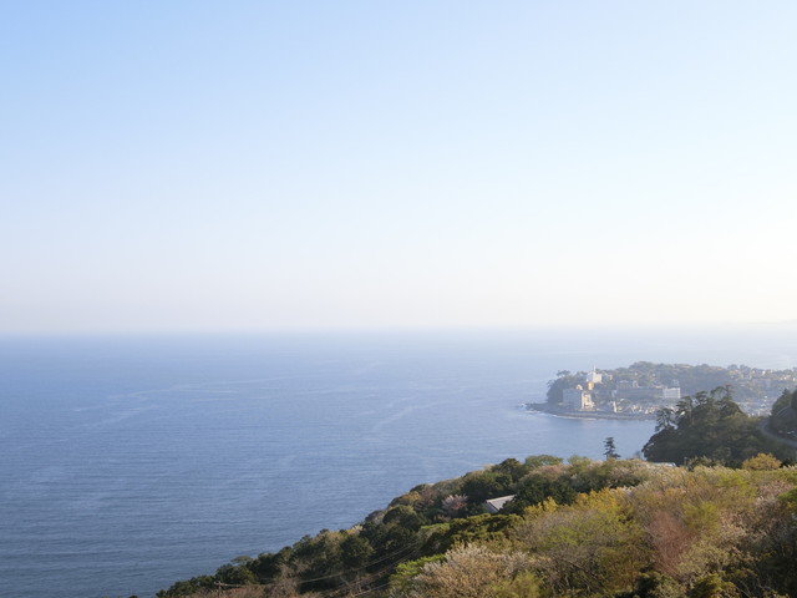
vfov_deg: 30.3
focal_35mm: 48
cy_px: 299
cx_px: 398
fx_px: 1105
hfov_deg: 39.7
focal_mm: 10.2
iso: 80
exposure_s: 1/400
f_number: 4.2
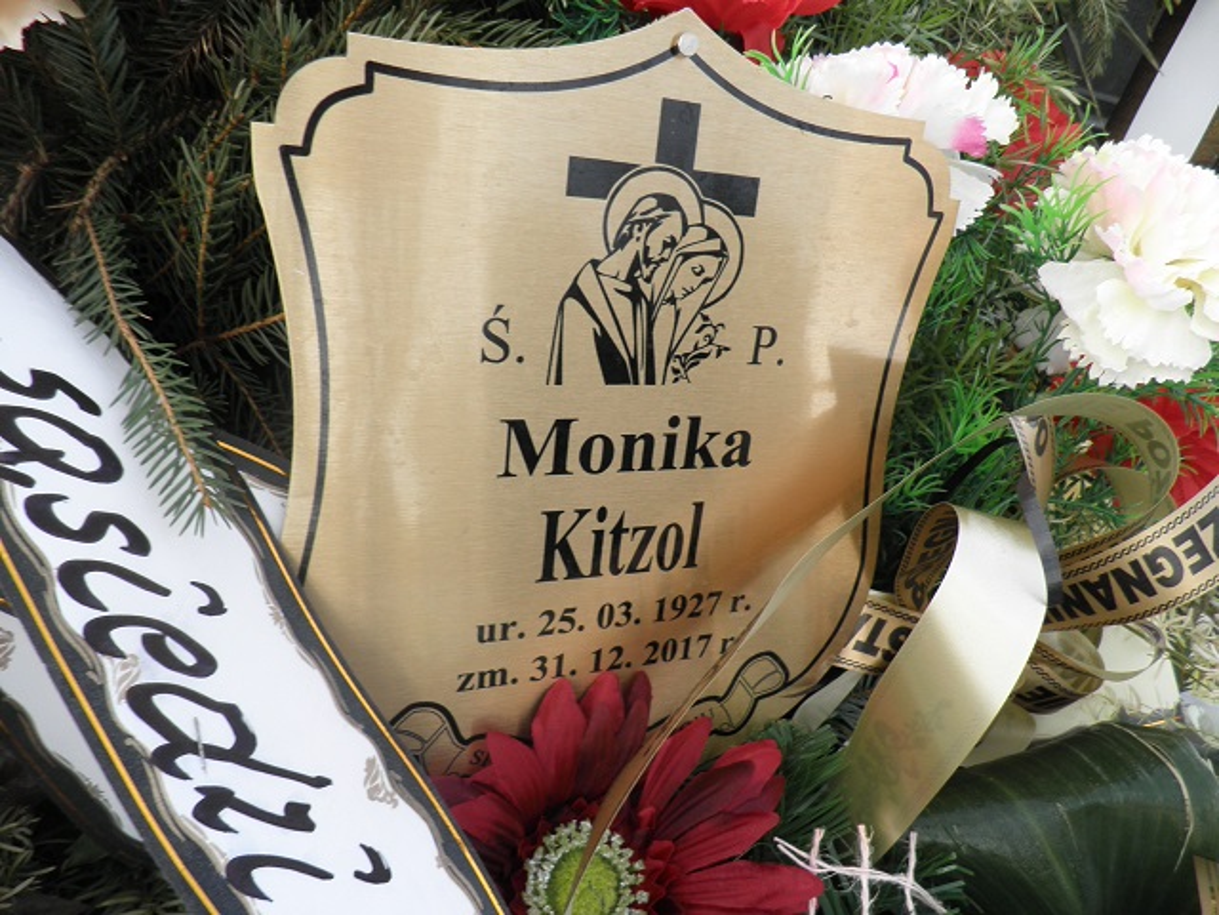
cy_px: 458
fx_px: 845
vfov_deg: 56.8
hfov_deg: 71.6
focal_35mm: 24
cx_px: 610
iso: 64
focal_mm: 4.3
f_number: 3.3
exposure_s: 1/125
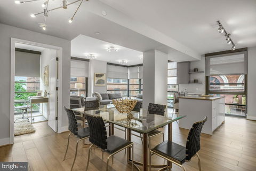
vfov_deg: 65.9
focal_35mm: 18
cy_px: 86
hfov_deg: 88.4
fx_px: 132
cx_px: 128
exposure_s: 1/25
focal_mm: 18.5
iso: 200
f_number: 8
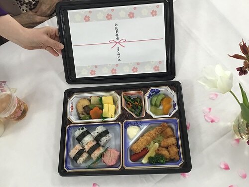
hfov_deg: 58.4
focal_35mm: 31
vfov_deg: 45.4
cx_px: 124
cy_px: 94
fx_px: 223
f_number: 2.4
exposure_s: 1/30
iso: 25
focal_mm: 3.3
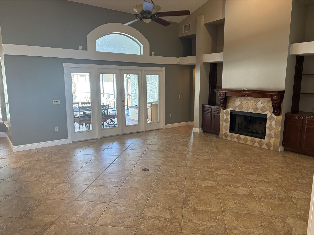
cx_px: 157
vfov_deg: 53.1
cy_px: 118
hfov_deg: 67.3
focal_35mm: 26
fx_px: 236
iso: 200
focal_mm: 5.96
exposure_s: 1/120
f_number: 1.6
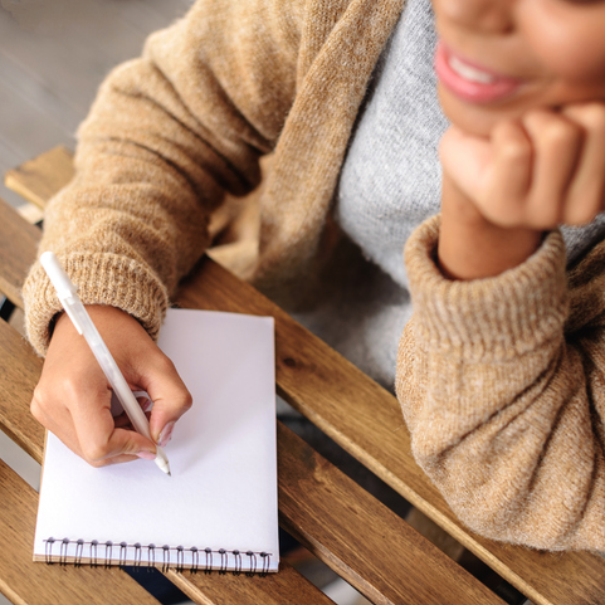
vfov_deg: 26.9
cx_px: 321
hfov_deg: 26.9
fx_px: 1266
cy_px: 302
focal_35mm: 64
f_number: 2.5
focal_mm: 50
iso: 250
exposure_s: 1/160
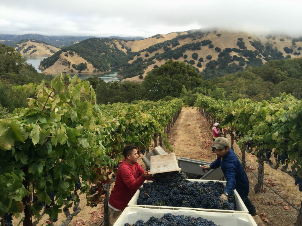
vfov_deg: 48.2
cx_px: 151
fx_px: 253
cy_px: 113
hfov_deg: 61.7
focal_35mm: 29
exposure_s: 1/507
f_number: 2.2
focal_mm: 4.15
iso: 32
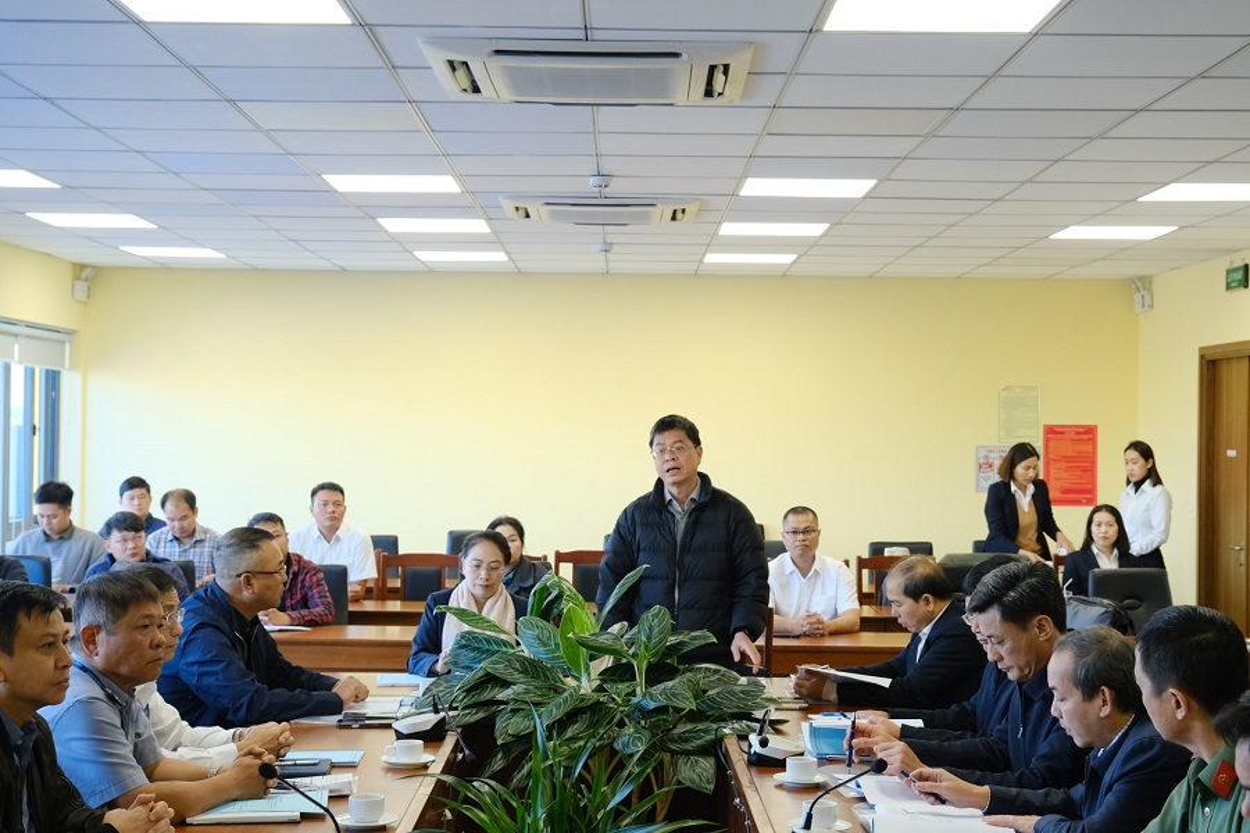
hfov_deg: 38.9
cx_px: 625
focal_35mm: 51
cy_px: 416
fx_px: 1771
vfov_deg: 26.5
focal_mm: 34.2
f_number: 4.5
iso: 2000
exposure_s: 1/160
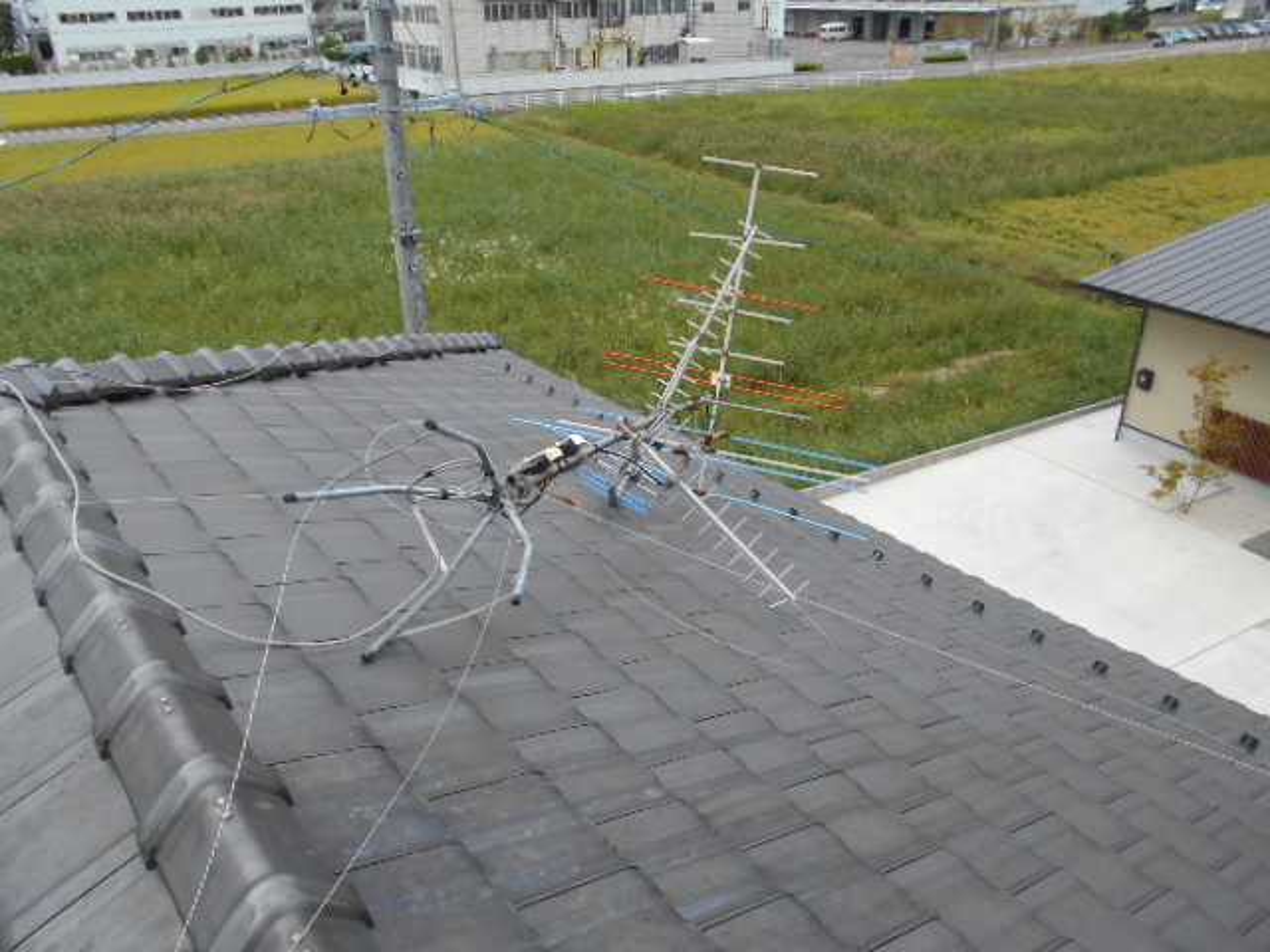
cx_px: 635
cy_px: 476
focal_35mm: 26
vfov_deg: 53.1
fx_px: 954
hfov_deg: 67.3
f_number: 3.2
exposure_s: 1/500
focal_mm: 4.6
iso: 80
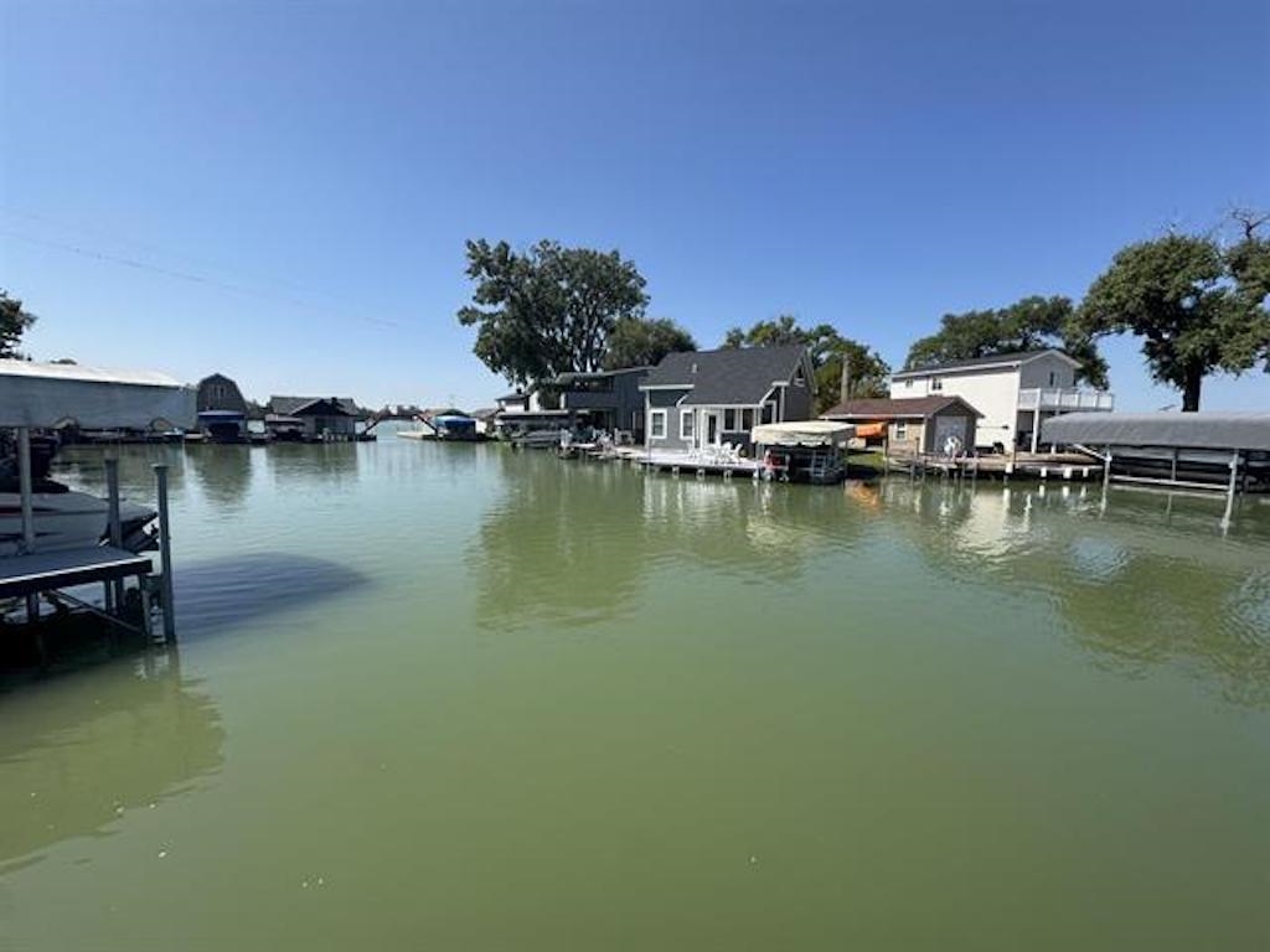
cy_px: 476
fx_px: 514
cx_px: 635
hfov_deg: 102.1
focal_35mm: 14
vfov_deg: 85.7
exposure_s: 1/1748
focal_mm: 2.22
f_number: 2.2
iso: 40
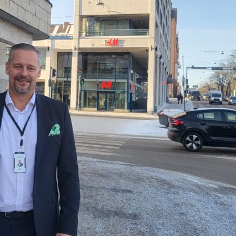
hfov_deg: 30.8
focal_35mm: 54
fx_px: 417
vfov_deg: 31.4
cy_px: 83
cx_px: 43
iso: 50
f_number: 1.8
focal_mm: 4.25
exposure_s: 1/479
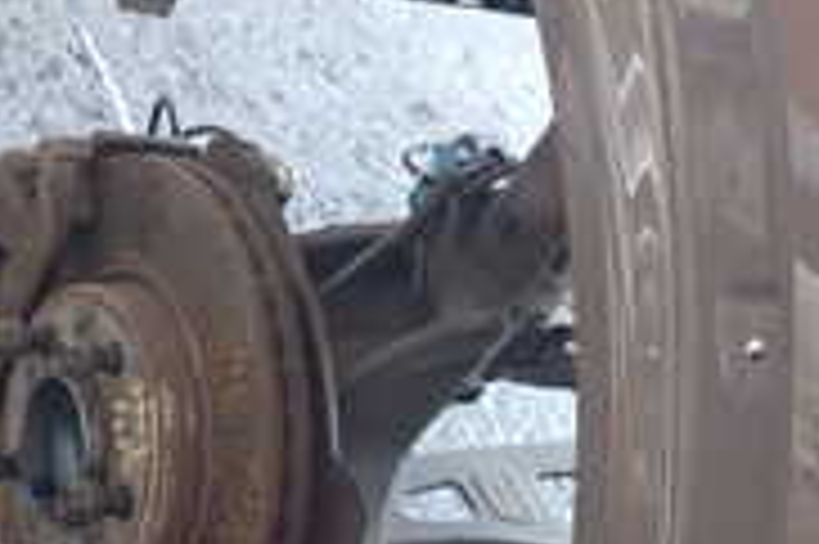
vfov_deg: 13.2
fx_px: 2341
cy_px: 490
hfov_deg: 18.8
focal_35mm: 103
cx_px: 986
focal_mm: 5.4
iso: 320
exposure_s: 1/30
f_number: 2.3
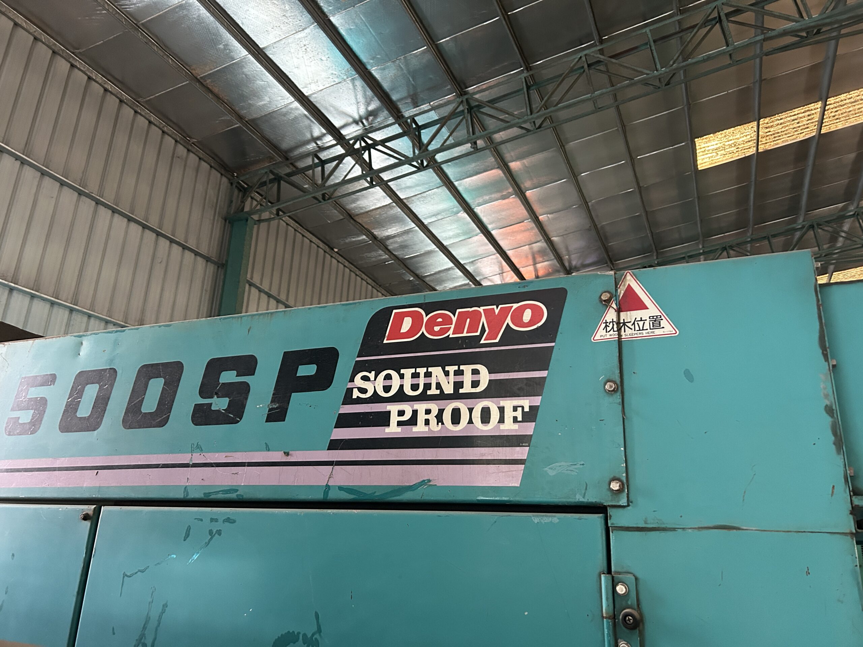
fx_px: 648
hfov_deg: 67.3
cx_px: 432
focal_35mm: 26
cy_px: 324
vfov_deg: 53.1
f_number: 1.5
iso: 500
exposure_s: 1/60
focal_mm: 5.7
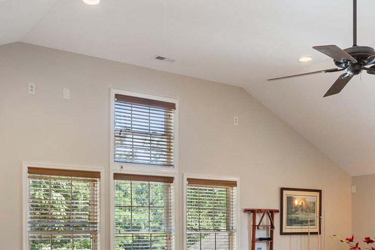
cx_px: 166
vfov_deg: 29.2
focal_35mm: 44
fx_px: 458
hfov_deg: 44.4
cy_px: 225
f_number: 8
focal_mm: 16
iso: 500
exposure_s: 1/8
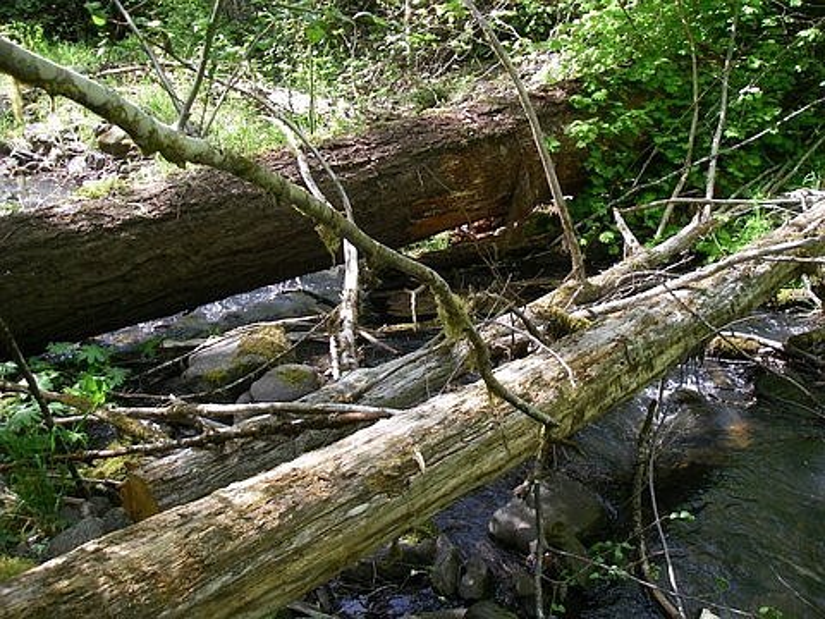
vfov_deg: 37.7
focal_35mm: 38
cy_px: 310
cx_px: 412
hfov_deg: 49.0
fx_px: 906
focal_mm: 6.3
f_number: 3.3
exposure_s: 1/80
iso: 64
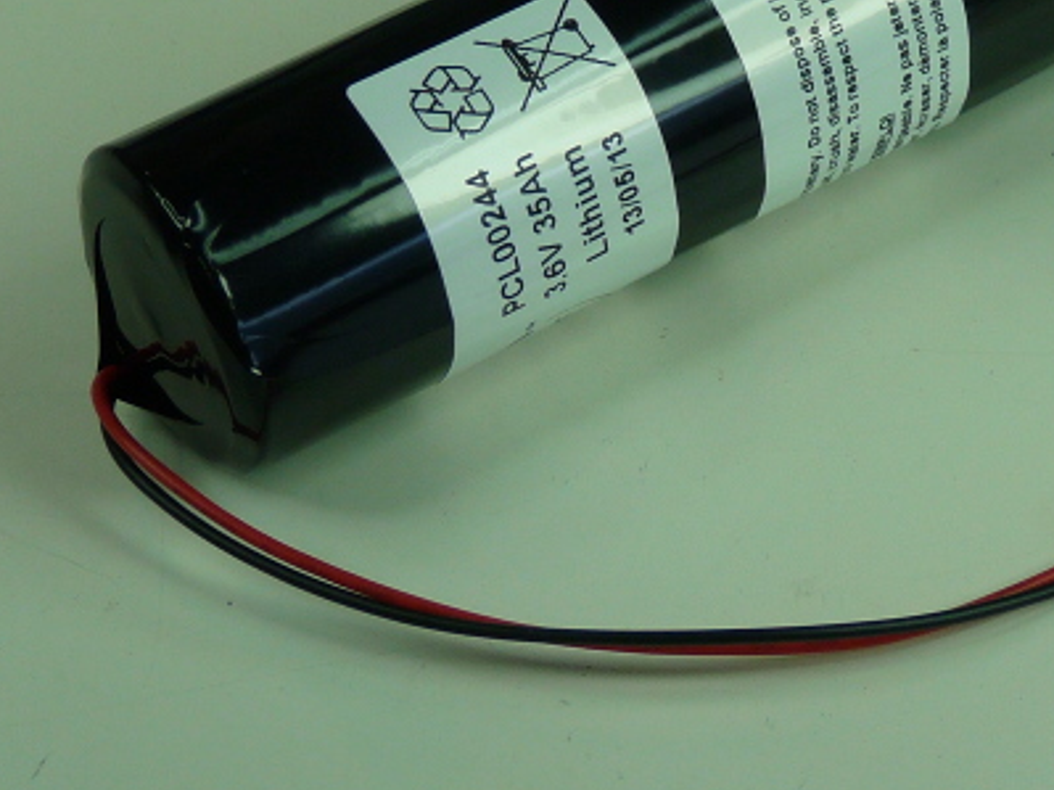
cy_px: 172
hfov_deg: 18.0
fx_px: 3318
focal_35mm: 109
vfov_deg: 13.5
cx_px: 750
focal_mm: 6.8
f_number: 3
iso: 100
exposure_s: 1/125
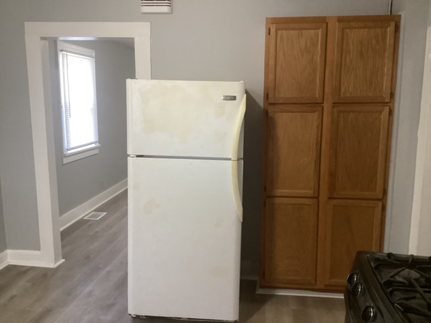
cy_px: 162
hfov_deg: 58.4
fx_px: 386
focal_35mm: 31
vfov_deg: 45.4
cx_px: 216
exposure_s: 1/50
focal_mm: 3.3
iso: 250
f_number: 2.4
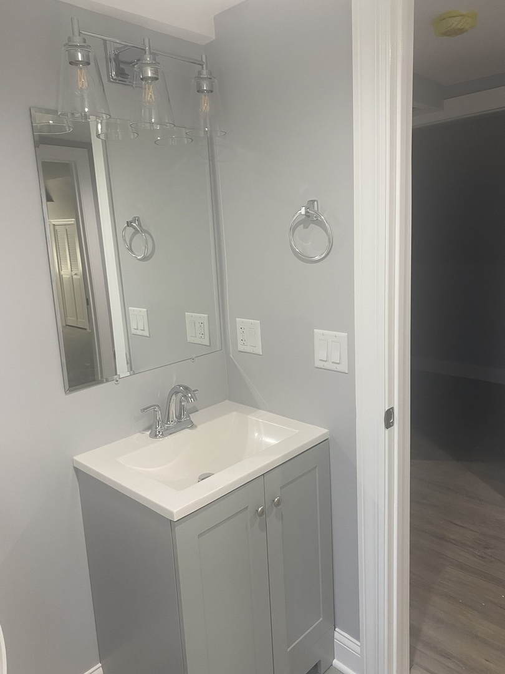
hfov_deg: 53.1
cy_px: 337
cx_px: 252
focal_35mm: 26
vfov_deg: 67.3
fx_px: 506
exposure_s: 1/60
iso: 80
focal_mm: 4.25
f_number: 1.8
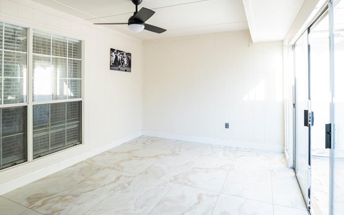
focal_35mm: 21
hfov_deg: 82.3
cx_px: 173
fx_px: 197
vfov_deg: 56.6
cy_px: 80
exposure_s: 1/160
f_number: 4
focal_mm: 14
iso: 320
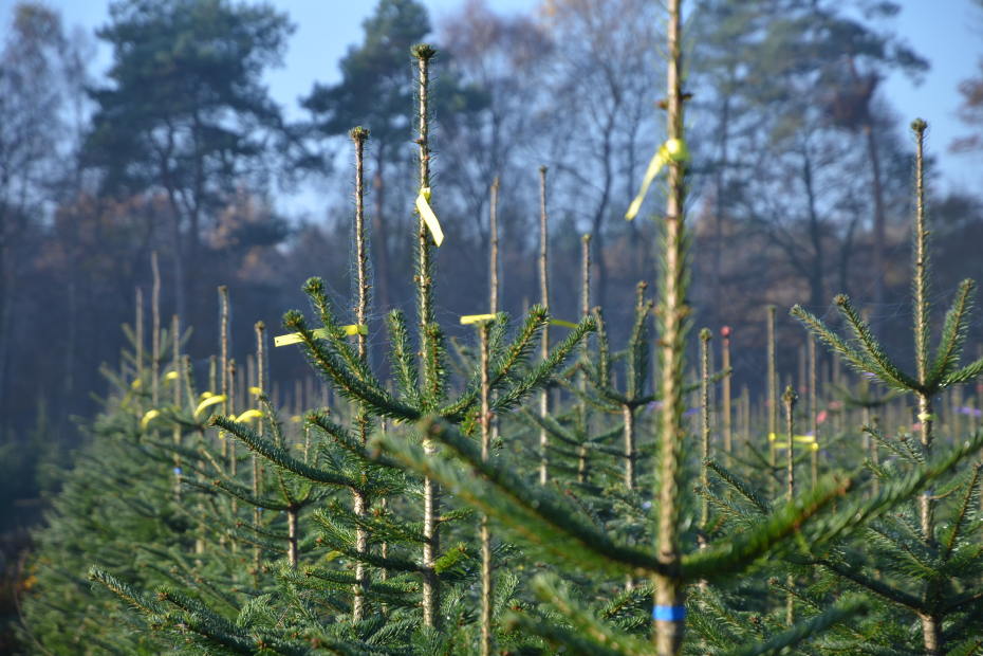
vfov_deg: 10.8
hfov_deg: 16.1
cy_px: 328
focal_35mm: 128
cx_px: 492
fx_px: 3481
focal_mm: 85
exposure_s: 1/320
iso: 160
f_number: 5.6
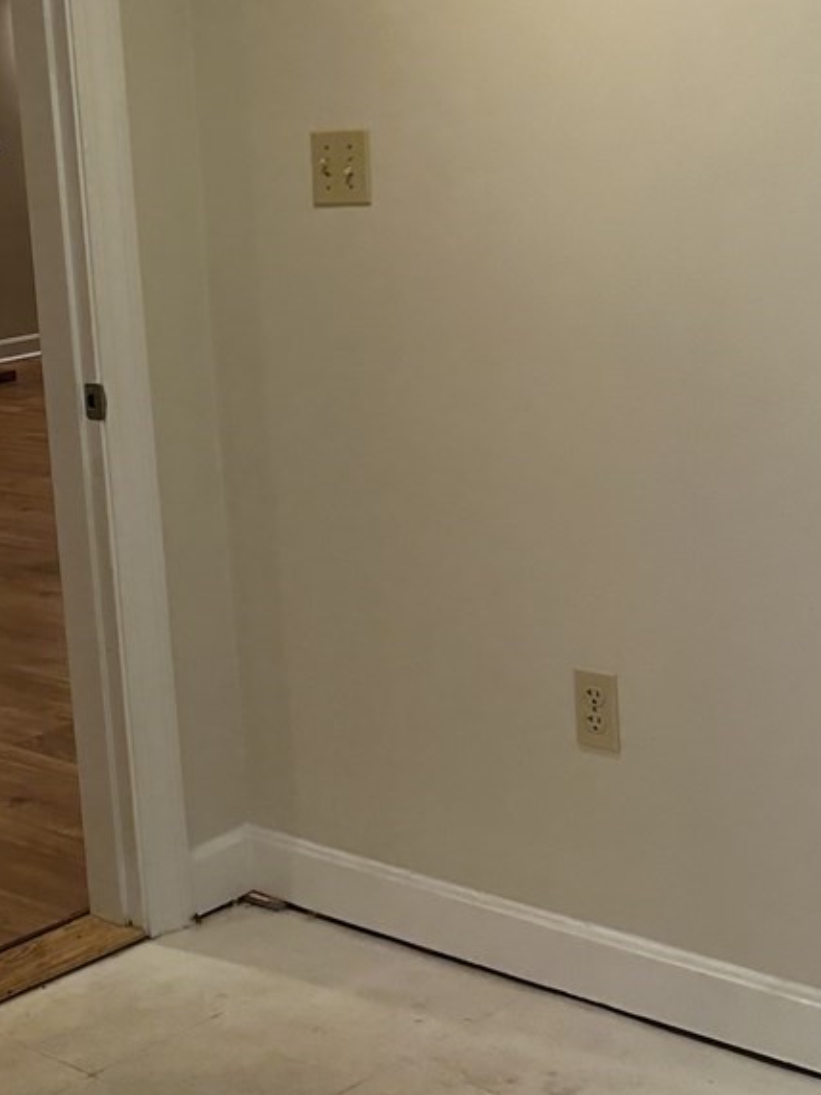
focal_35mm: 70
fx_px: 2214
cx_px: 73
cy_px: 397
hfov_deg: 20.6
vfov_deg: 27.7
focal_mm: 5.7
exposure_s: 1/120
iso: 100
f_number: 1.5
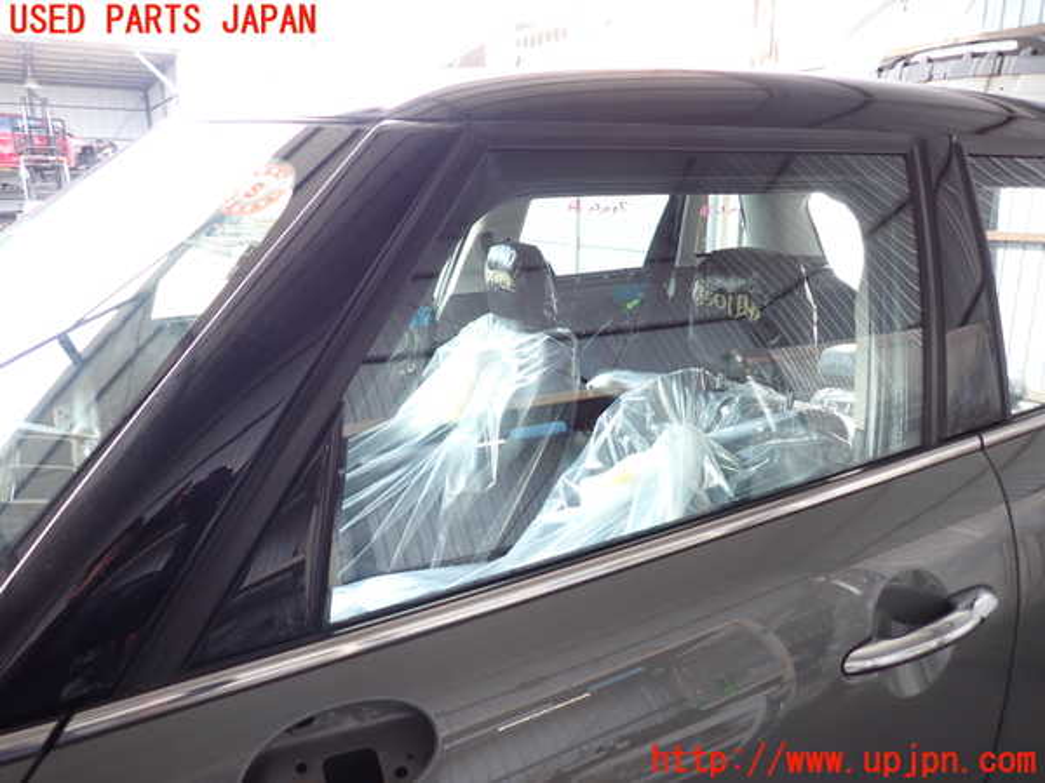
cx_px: 522
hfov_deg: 69.4
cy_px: 392
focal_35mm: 25
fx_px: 755
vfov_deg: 54.9
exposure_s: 1/100
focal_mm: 4.5
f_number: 2
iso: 100
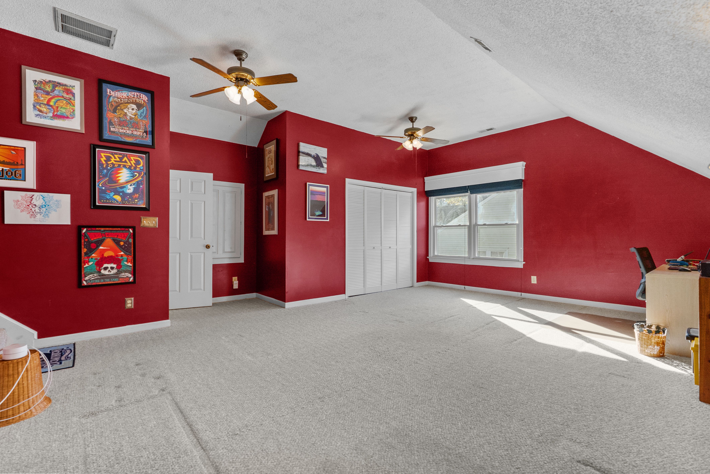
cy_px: 237
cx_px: 355
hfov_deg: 96.7
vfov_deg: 73.8
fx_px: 316
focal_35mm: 16
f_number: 7.1
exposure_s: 1/13
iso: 1000
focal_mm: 16
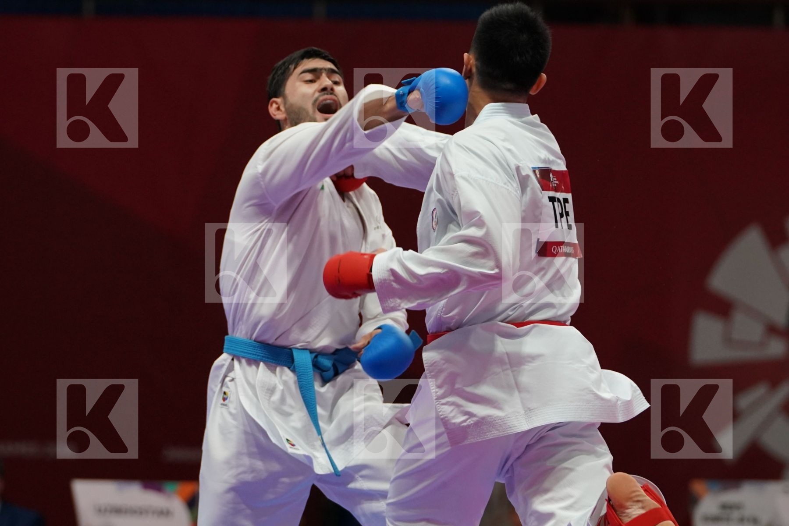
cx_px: 394
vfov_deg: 5.0
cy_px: 263
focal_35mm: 277
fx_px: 6070
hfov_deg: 7.4
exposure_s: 1/1000
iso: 2500
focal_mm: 185
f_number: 4
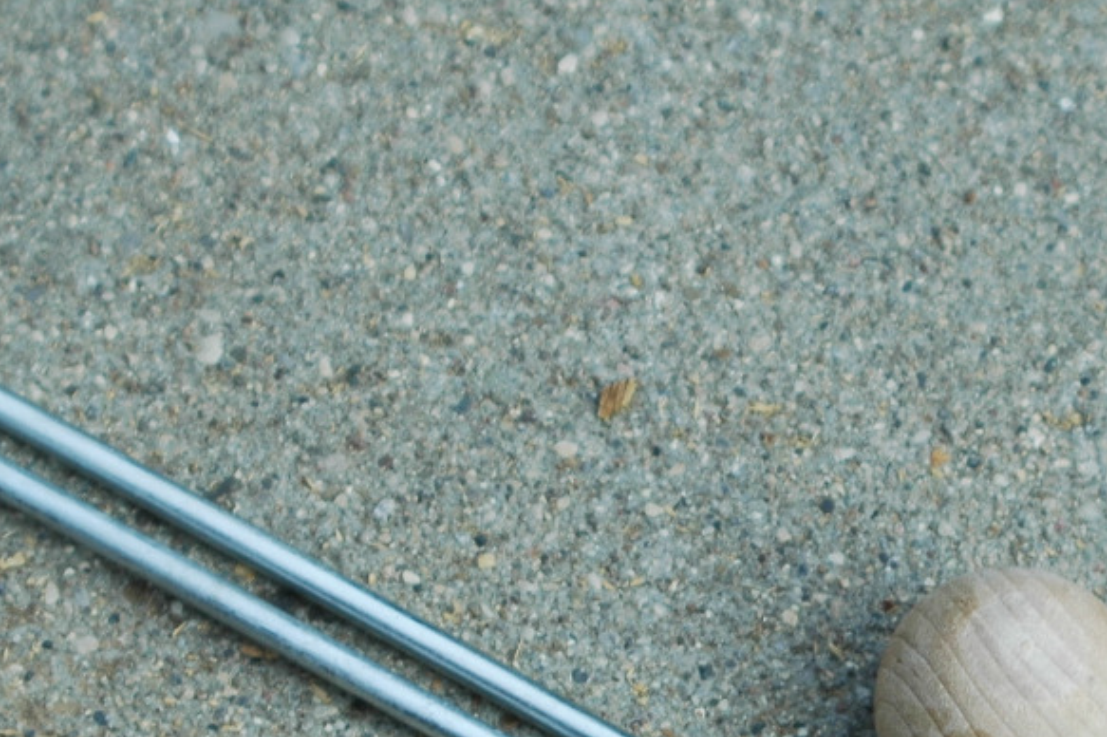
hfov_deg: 14.3
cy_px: 809
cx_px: 1056
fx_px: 4364
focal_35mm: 142
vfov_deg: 9.6
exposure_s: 1/200
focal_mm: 34
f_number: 5
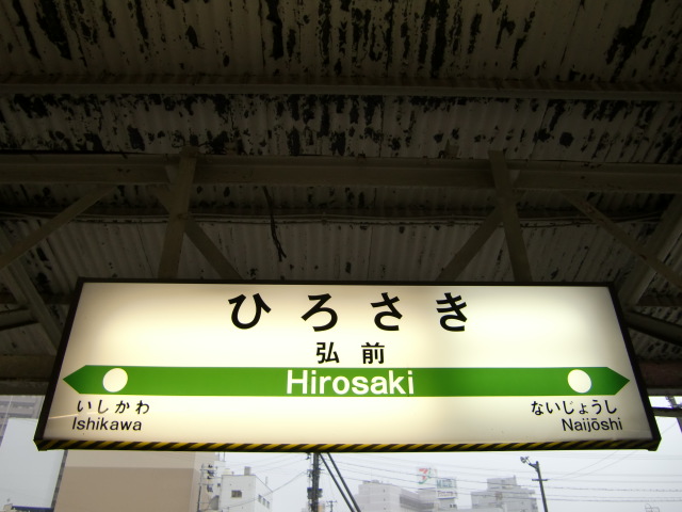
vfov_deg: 49.7
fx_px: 552
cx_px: 341
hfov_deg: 63.4
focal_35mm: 28
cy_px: 256
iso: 64
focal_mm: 4.9
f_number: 2.6
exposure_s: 1/60
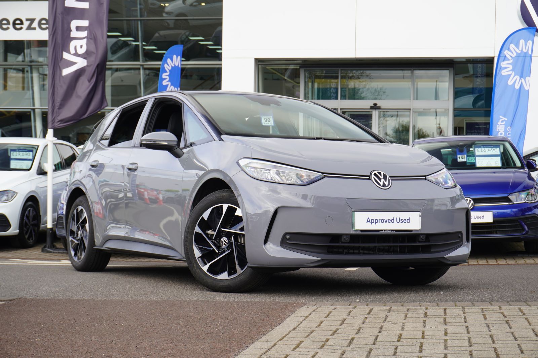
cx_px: 269
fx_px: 1008
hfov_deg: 29.9
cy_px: 179
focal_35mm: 68
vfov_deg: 20.1
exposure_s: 1/100
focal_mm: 45
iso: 100
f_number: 6.3
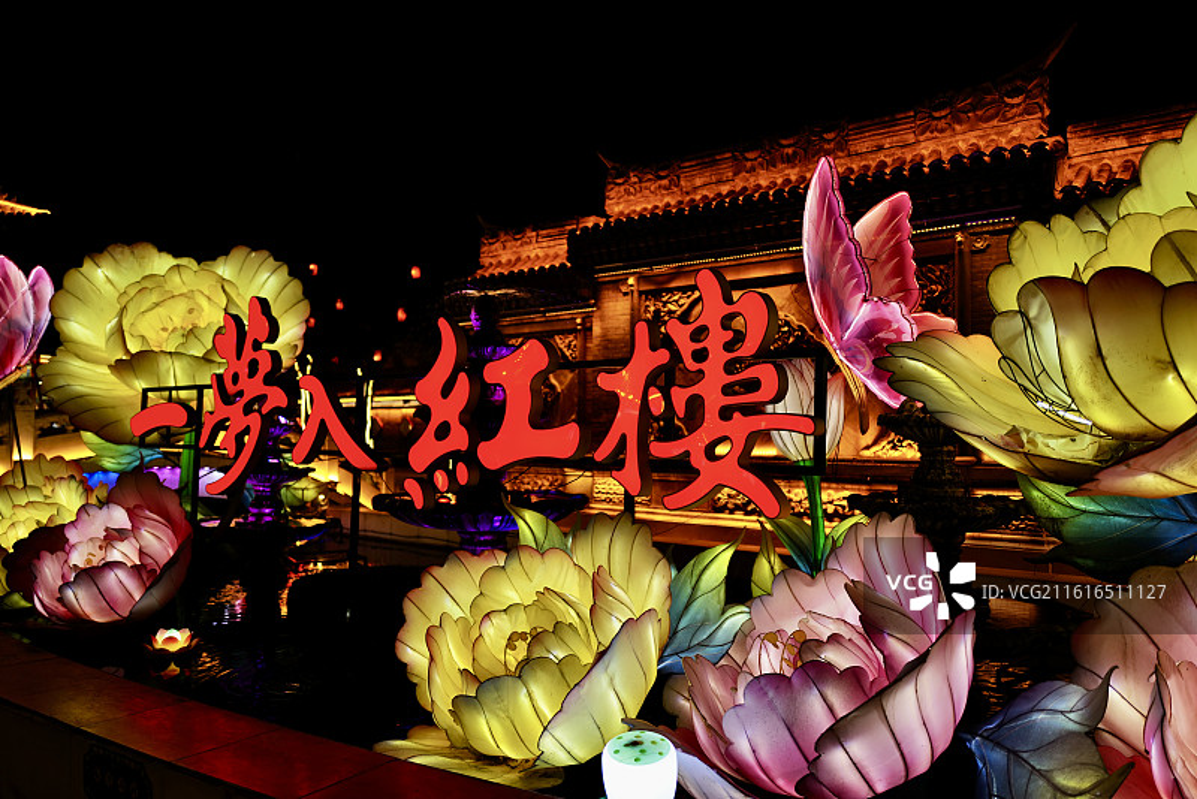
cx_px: 598
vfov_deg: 46.4
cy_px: 400
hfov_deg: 65.5
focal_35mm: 28
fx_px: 931
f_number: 1.7
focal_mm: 28
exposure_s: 1/125
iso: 100
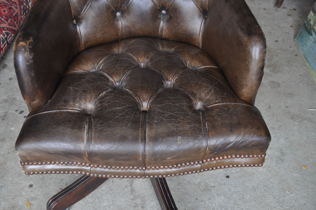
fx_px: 421
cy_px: 105
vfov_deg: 28.0
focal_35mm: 48
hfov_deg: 41.2
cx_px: 158
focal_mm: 32
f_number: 4.8
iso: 800
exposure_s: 1/50
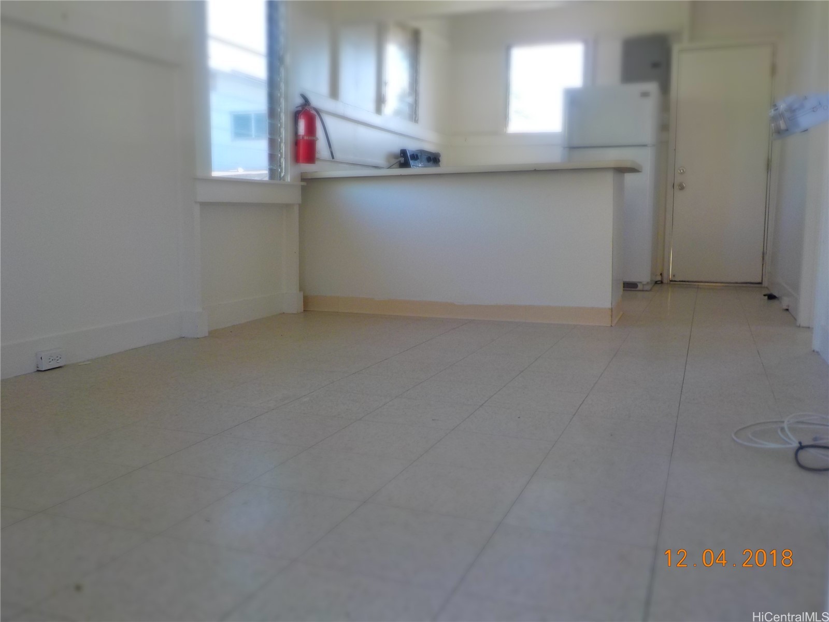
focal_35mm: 30
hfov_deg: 60.0
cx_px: 414
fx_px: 718
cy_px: 311
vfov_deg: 46.8
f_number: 3.3
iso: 125
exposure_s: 1/60
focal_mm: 4.1
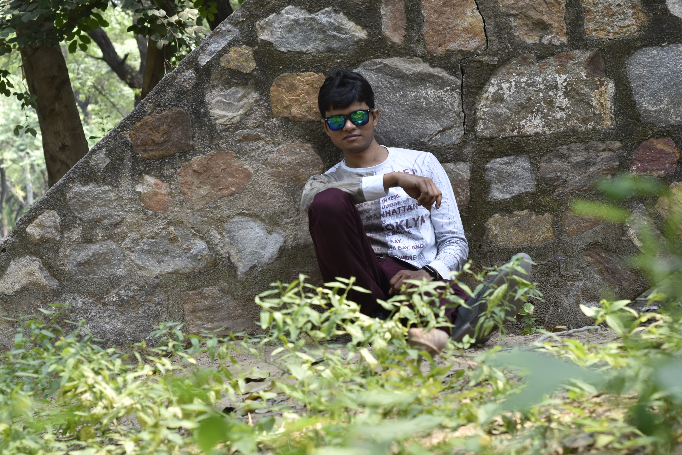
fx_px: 1421
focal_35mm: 75
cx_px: 341
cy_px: 228
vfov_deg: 18.2
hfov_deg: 27.0
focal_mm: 50
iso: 400
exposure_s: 1/125
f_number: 5.6
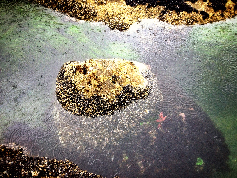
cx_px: 118
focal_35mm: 35
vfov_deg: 40.7
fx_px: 240
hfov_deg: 52.6
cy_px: 89
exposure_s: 1/120
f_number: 2.4
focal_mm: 4.28
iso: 80
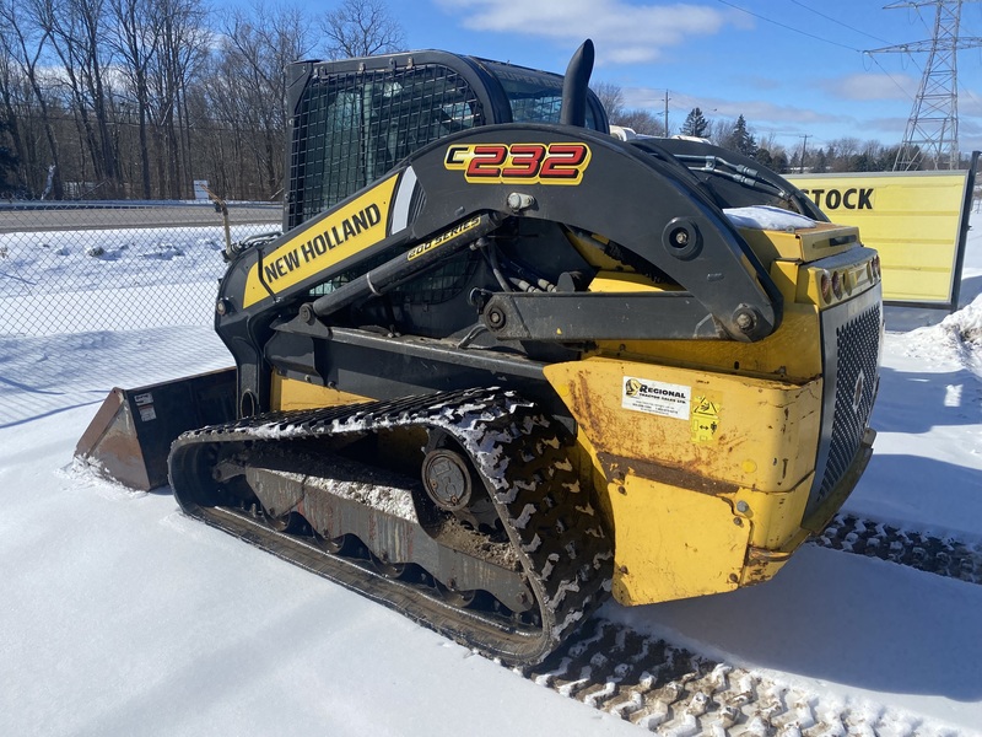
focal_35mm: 26
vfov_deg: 53.1
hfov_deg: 67.3
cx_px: 491
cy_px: 368
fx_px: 738
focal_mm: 4.25
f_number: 1.8
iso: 32
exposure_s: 1/4608
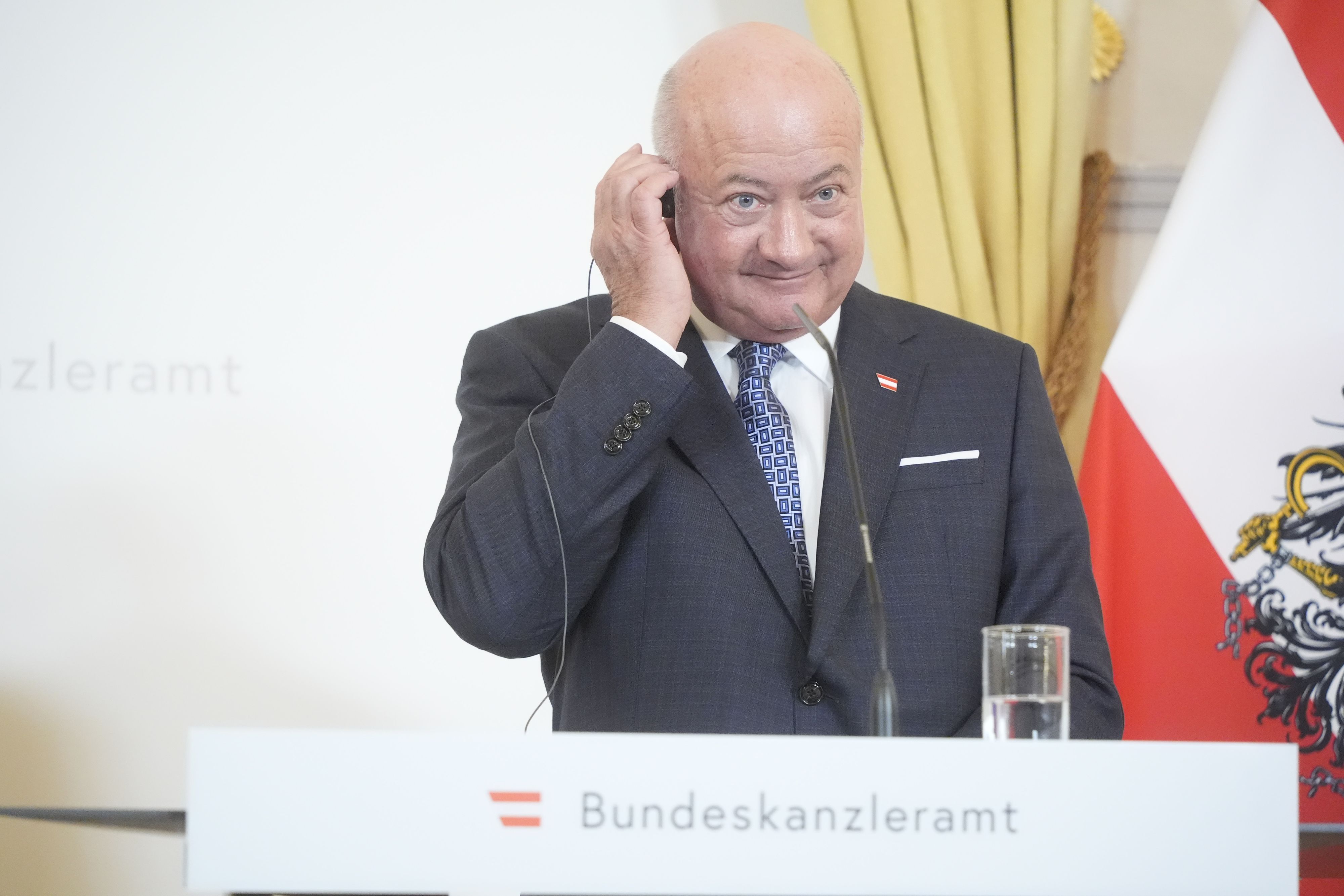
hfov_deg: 18.1
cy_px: 448
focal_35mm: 113
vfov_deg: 12.1
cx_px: 672
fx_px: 4218
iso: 8000
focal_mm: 113
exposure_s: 1/250
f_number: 4.5
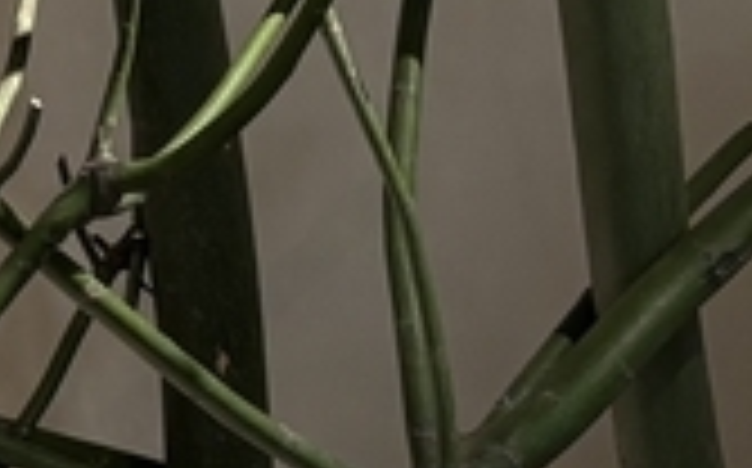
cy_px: -248
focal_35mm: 198
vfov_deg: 6.5
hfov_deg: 9.3
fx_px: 4054
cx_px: -1139
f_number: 1.6
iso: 125
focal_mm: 5.96
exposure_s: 1/50
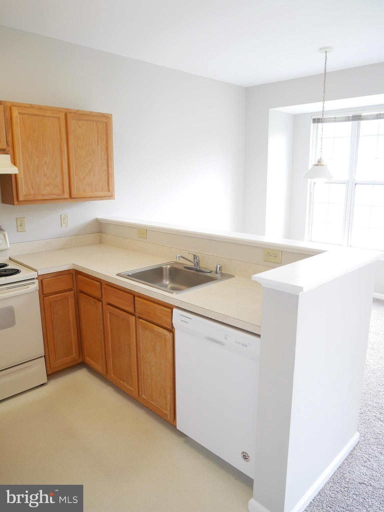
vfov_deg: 71.6
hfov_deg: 56.8
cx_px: 192
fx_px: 355
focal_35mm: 24
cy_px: 256
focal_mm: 12
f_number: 3.5
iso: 500
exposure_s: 1/60
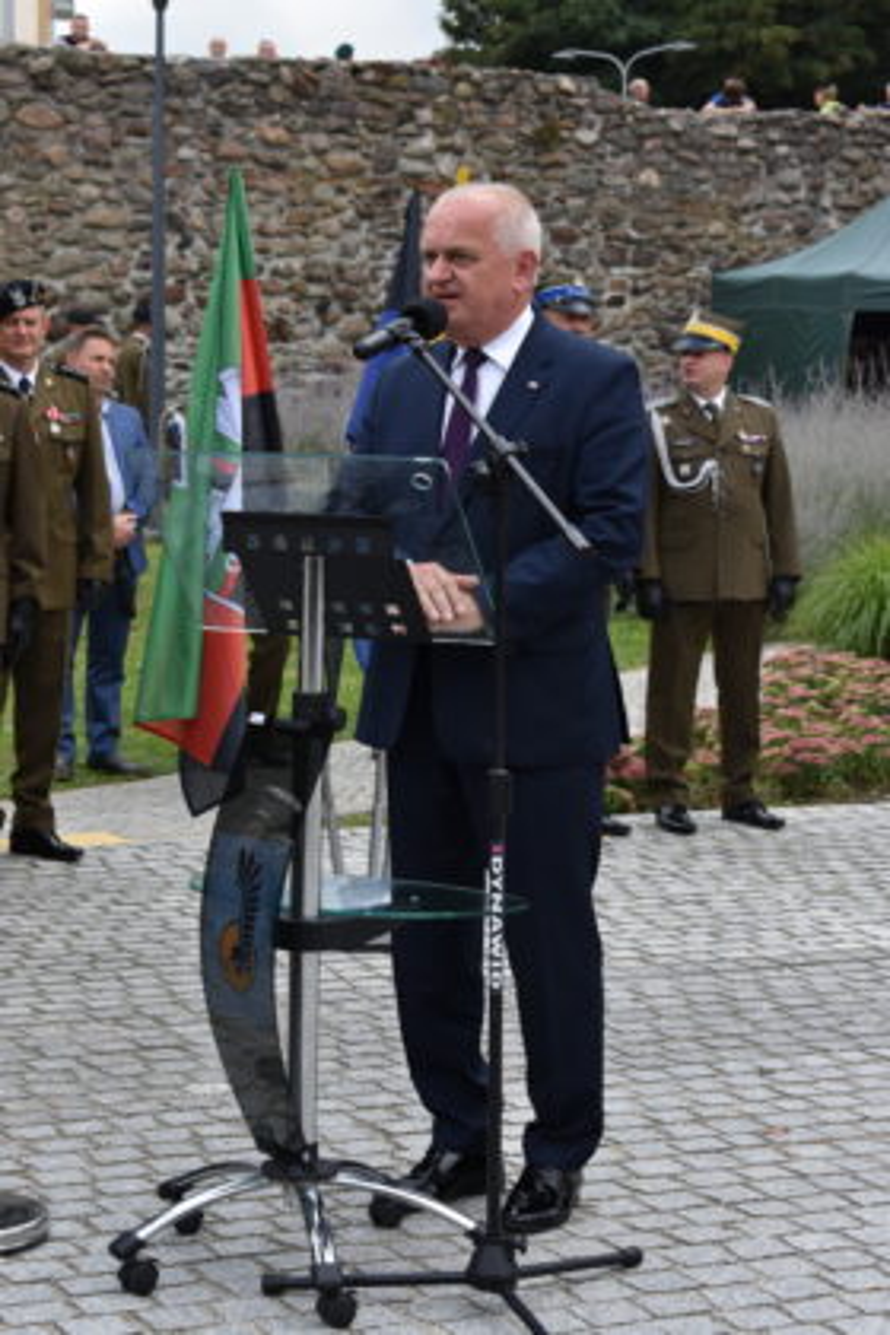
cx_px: 445
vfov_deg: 26.0
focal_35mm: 78
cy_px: 668
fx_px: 2892
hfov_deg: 17.5
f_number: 8
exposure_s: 1/500
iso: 500
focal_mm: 52
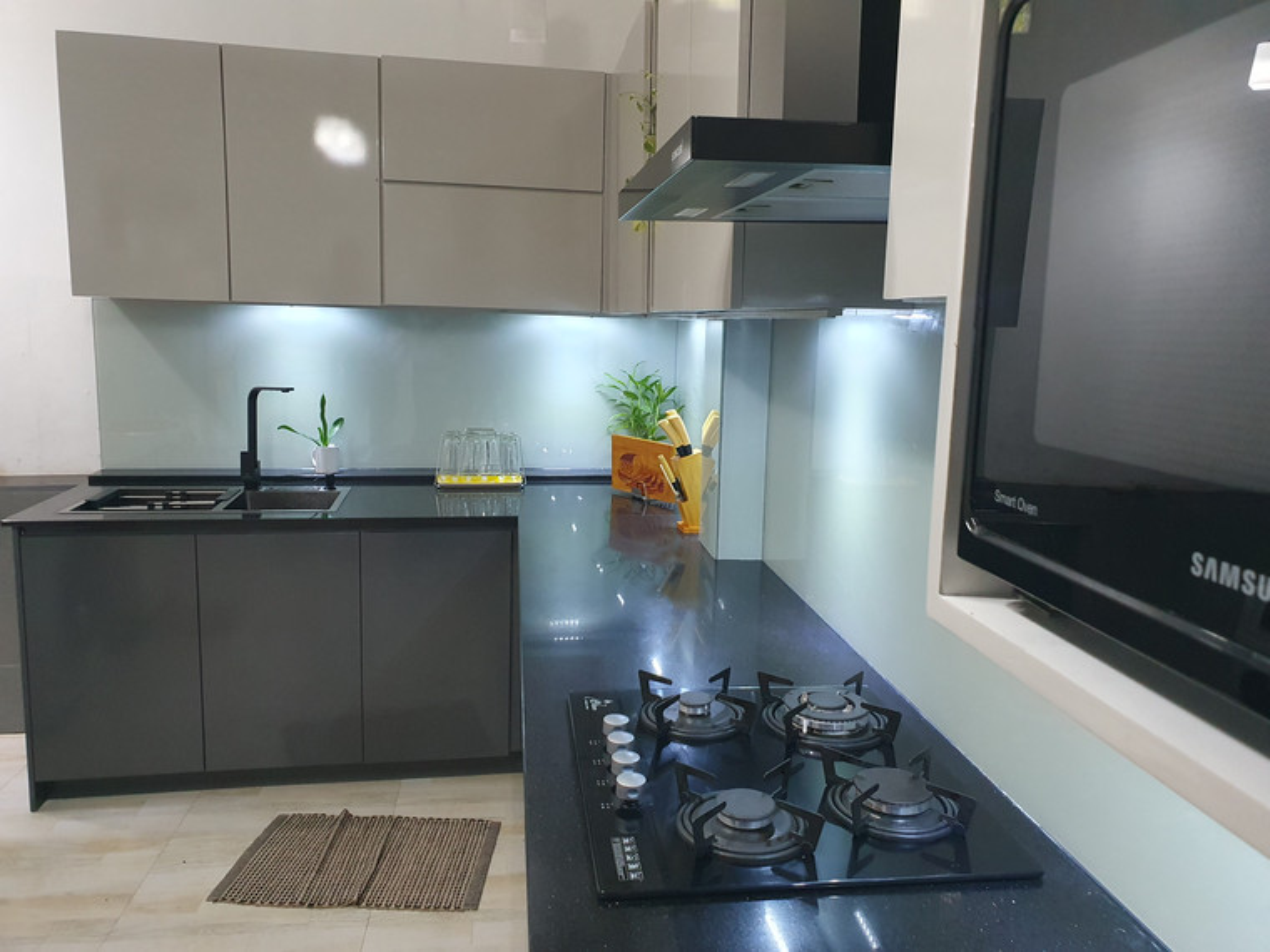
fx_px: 954
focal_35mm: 26
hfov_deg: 67.3
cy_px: 476
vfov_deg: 53.1
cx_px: 635
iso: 500
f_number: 2.4
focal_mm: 4.32
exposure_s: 1/50
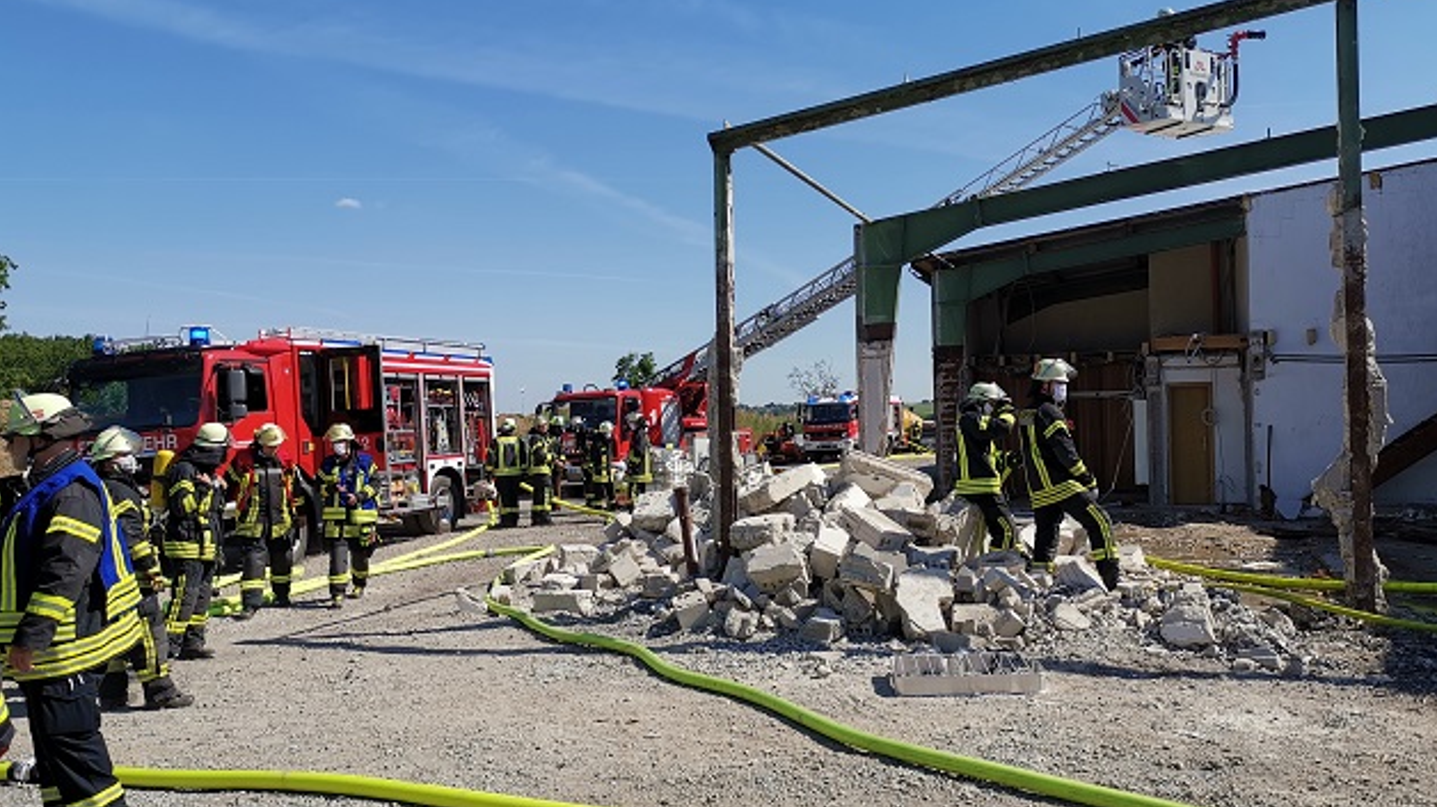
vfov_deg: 38.9
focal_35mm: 30
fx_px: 1143
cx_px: 730
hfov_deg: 64.3
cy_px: 409
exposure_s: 1/2667
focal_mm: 5.58
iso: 50
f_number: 1.8
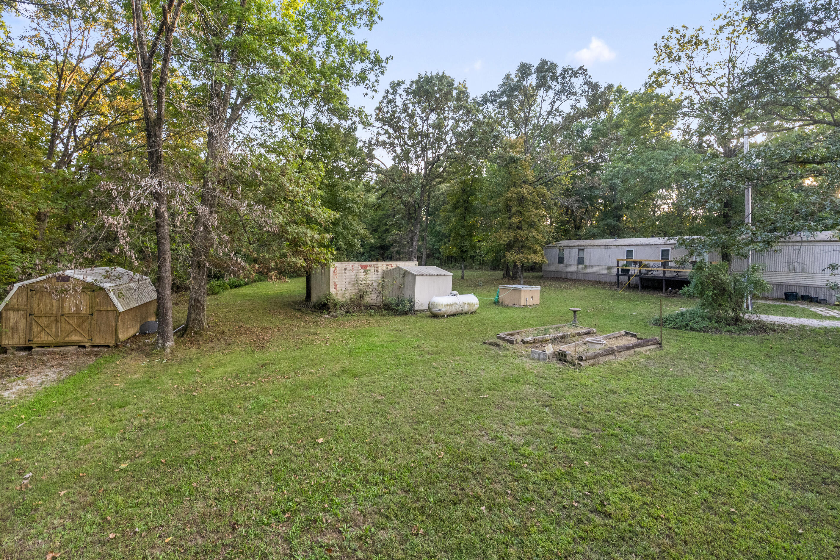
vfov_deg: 70.4
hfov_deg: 93.2
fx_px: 397
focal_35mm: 17
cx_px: 403
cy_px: 281
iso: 1600
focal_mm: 16
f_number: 9
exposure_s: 1/125
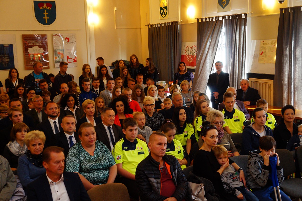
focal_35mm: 51
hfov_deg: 38.9
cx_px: 151
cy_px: 100
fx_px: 428
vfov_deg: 26.5
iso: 1600
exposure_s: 1/60
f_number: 5.6
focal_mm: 34
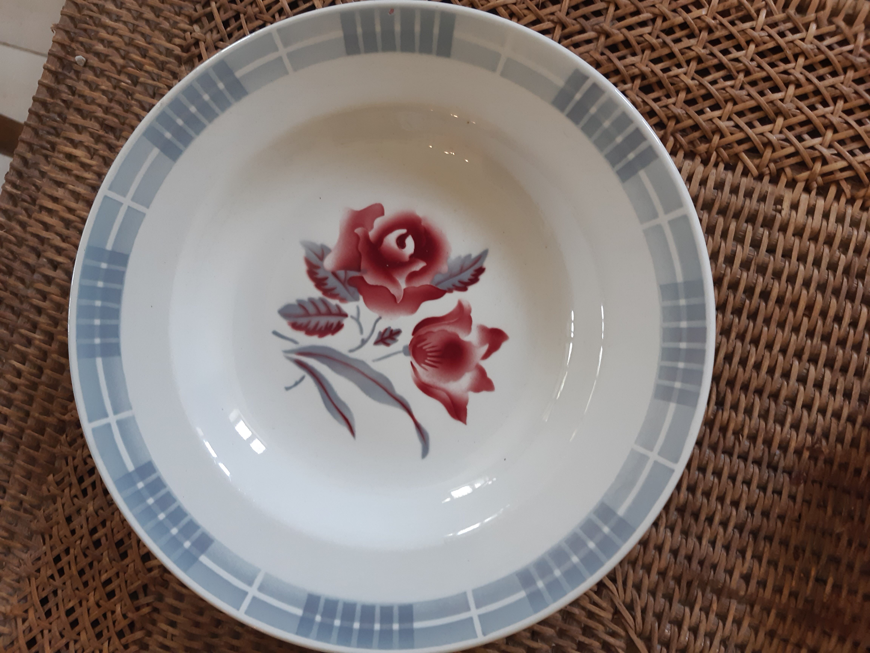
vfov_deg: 53.1
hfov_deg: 67.3
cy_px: 326
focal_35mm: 26
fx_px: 653
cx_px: 435
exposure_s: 1/60
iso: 125
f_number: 1.7
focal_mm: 3.92
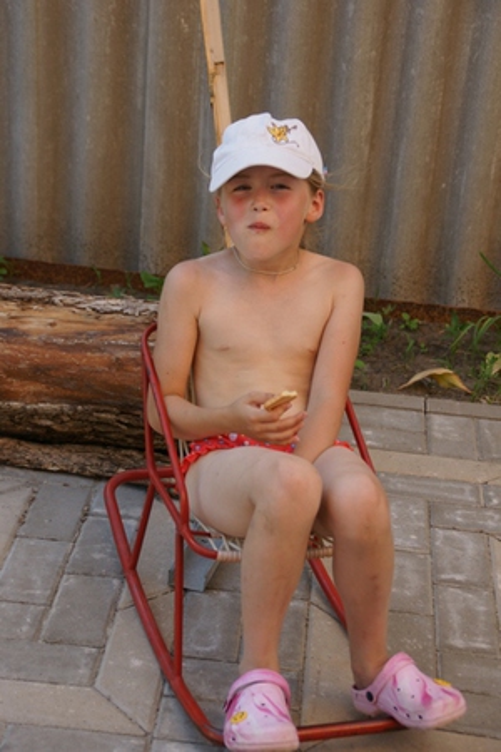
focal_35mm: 75
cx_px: 250
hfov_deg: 18.2
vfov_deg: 27.0
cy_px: 376
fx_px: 1566
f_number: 5
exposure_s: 1/320
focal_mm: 50
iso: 200
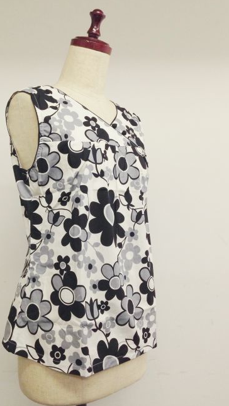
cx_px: 85
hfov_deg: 31.8
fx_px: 399
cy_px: 206
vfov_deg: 54.0
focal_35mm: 37
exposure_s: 1/100
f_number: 2.4
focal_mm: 4.12
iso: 160
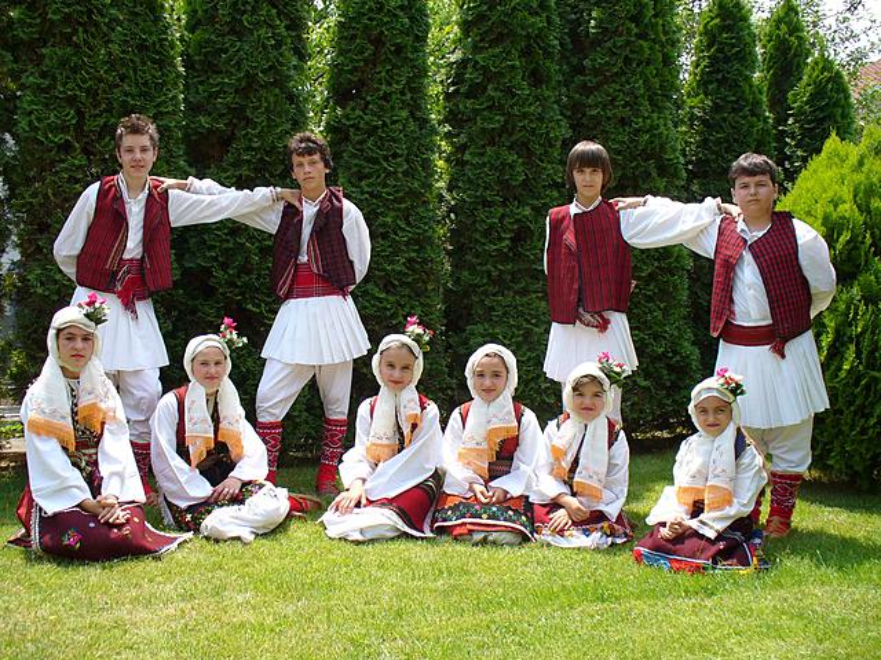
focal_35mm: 37
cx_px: 440
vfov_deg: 38.7
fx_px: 942
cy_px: 330
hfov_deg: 50.1
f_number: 5.6
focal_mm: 6.1
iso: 80
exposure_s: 1/160
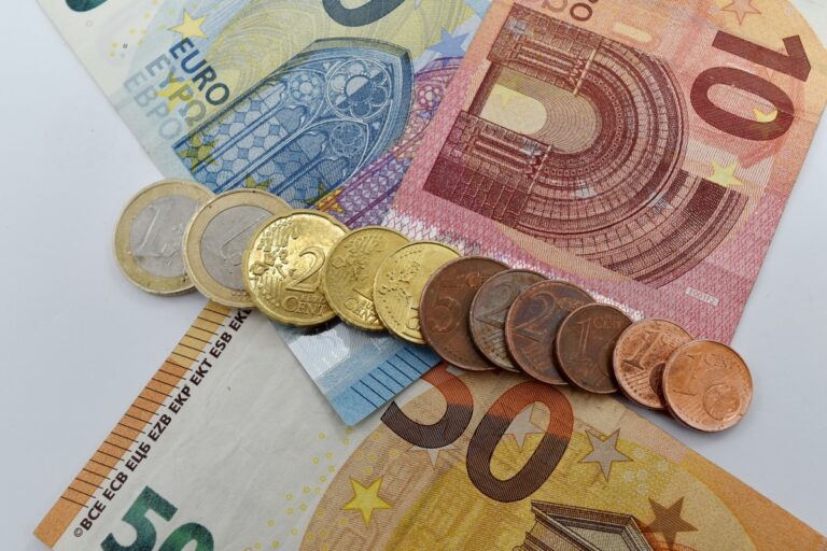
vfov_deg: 30.8
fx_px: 999
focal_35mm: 44
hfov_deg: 45.0
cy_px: 276
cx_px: 414
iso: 100
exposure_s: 1/125
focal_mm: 29
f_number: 10
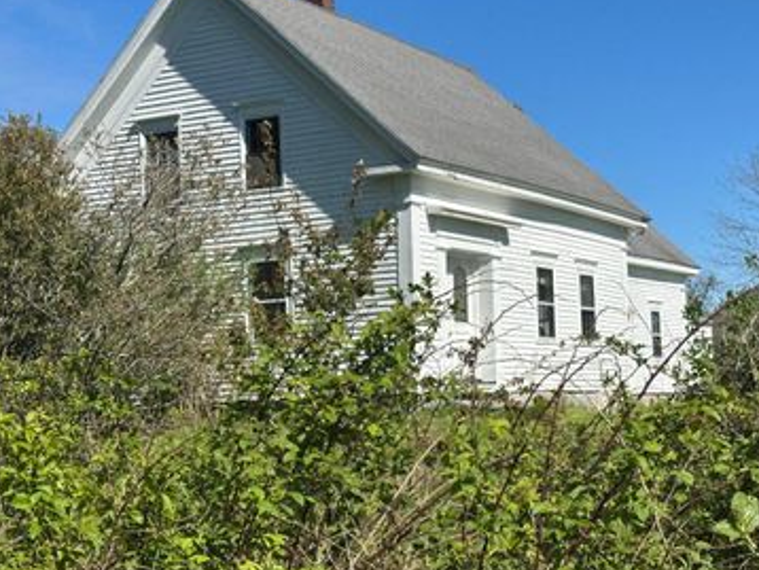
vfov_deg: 21.9
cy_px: 336
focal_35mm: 67
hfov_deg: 28.9
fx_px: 1470
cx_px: 441
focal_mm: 6.86
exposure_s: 1/5000
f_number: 1.78
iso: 64
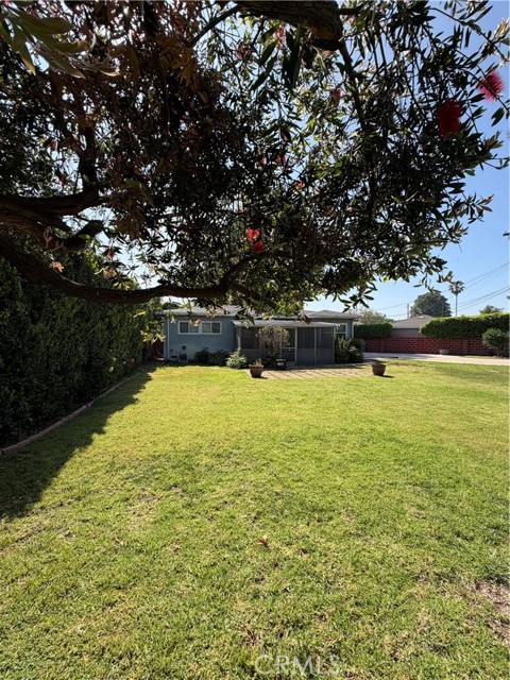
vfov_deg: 102.1
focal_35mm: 14
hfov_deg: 85.7
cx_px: 255
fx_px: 275
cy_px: 340
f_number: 2.2
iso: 40
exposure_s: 1/770
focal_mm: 2.22
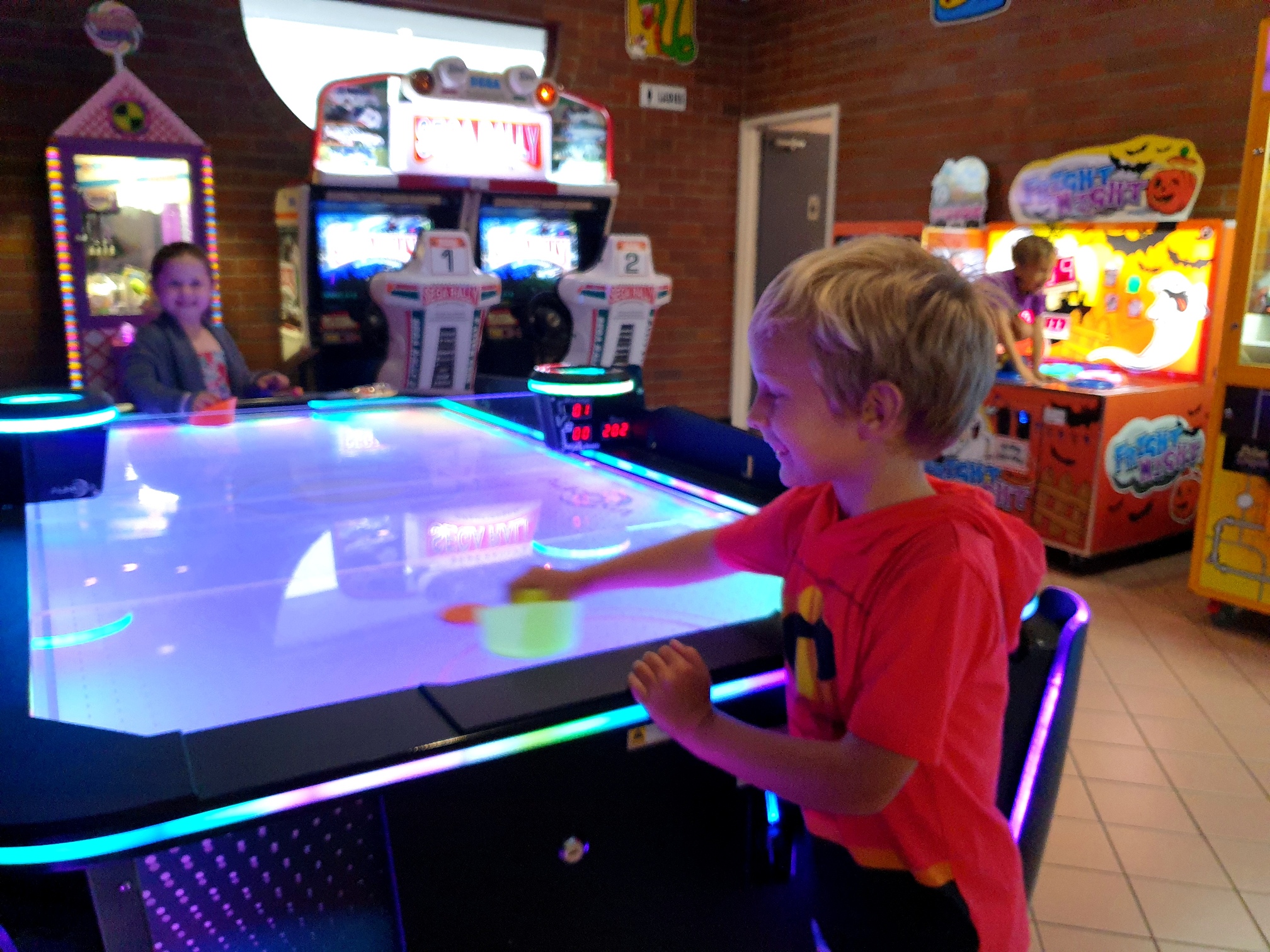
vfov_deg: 53.1
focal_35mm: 26
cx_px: 635
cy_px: 476
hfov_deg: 67.3
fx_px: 954
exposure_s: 1/100
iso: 250
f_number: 1.5
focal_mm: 4.3
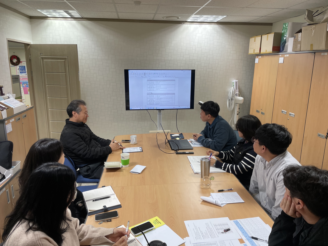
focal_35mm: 26
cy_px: 123
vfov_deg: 53.1
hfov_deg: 67.3
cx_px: 164
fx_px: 246
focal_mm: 4.2
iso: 80
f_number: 1.6
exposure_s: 1/120
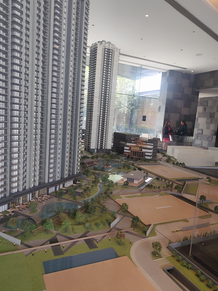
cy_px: 147
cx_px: 104
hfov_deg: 54.9
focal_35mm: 25
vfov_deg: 69.4
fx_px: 210
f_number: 1.65
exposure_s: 1/100
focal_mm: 6.19
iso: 100
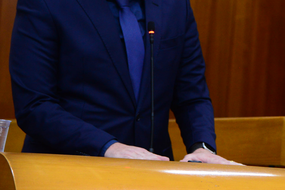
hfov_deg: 10.0
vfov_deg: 6.7
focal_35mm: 205
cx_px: 245
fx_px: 1623
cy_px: 10
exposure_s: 1/80
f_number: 4.5
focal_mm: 105
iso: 2500
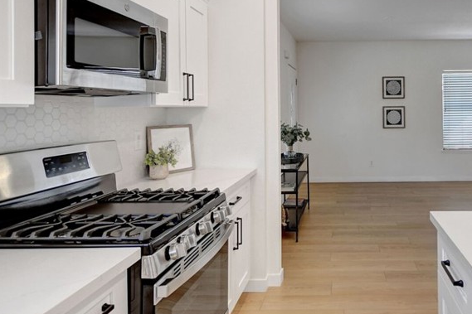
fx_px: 354
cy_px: 105
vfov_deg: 47.1
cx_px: 348
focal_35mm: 27
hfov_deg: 63.8
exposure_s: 1/100
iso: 400
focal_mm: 10
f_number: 5
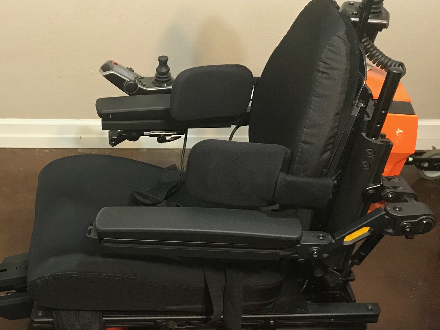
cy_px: 223
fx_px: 597
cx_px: 82
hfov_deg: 38.7
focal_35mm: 47
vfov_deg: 30.6
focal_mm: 3.99
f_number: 1.8
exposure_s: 1/11
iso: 100
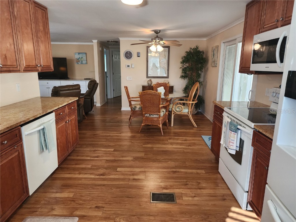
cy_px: 111
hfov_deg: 73.9
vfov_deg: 58.9
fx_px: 197
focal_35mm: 23
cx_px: 148
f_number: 1.8
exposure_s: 1/120
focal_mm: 6.4
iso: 250
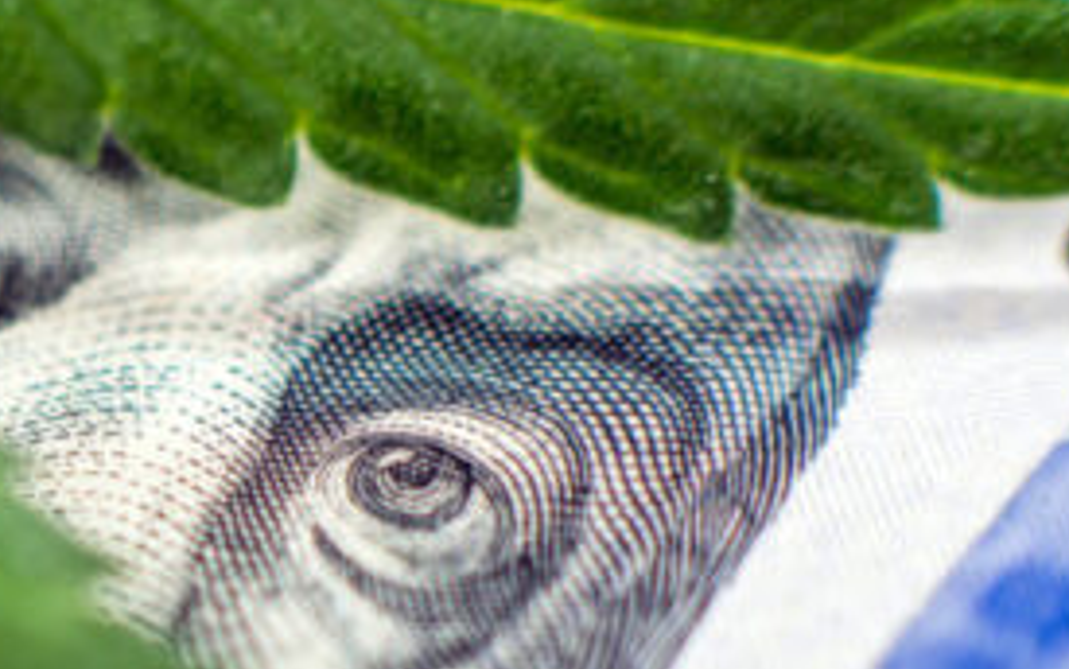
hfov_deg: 8.6
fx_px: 7052
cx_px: -214
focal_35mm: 242
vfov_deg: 5.4
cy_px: 607
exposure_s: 1/200
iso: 100
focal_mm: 85
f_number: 8
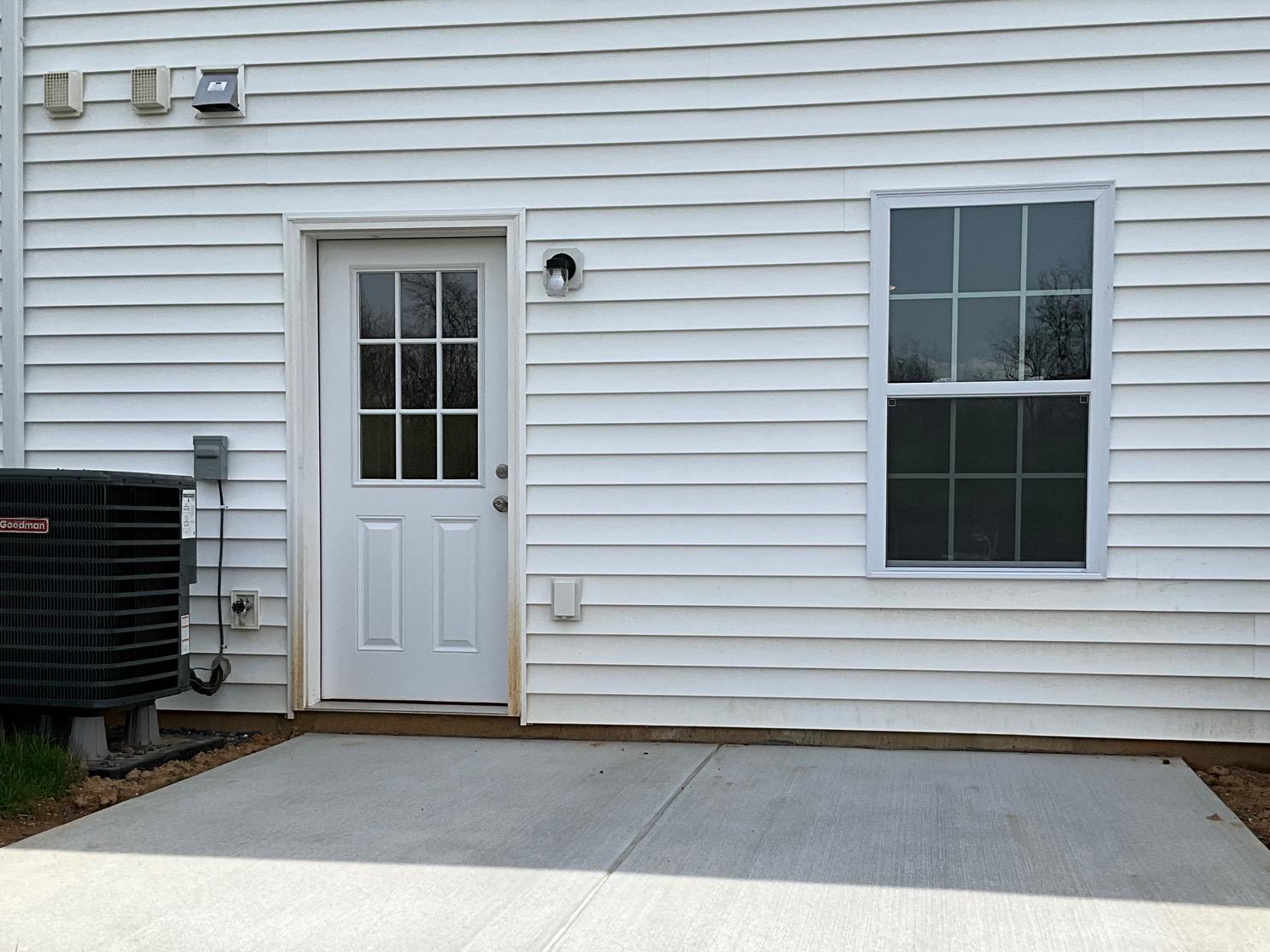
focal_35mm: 40
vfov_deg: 35.8
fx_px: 1468
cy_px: 587
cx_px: 712
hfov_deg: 46.7
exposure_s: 1/2538
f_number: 1.8
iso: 25
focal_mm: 3
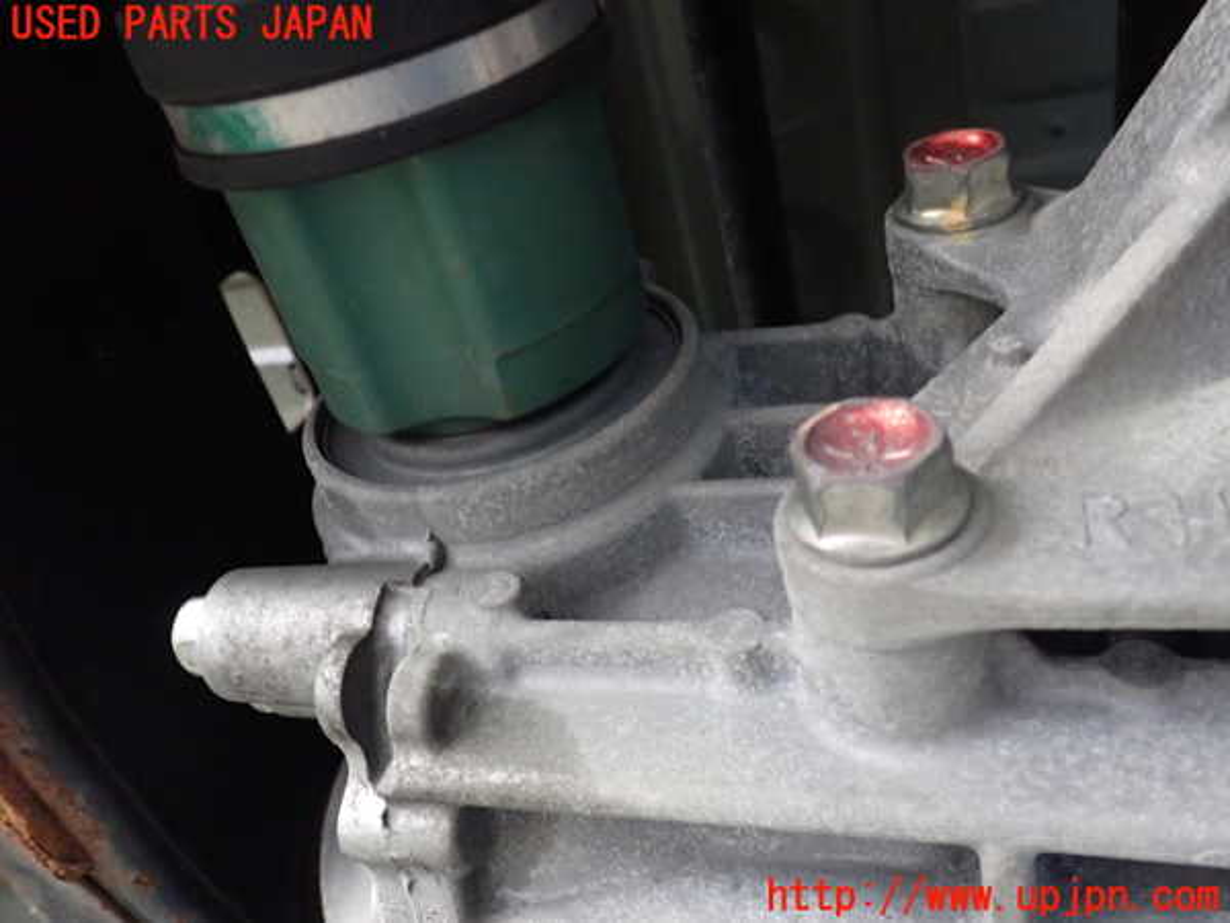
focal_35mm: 30
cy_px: 462
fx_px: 1066
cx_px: 615
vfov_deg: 46.8
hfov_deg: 60.0
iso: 800
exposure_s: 1/30
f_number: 2.3
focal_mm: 5.4
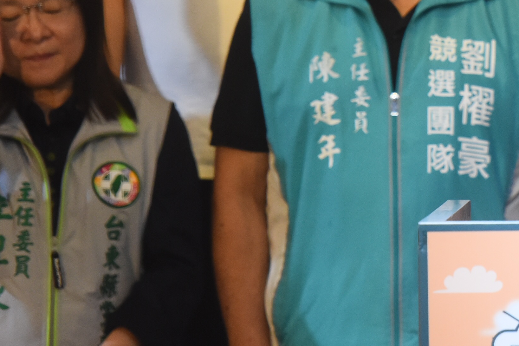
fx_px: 6357
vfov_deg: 3.1
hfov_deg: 4.7
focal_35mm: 441
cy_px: -26
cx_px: 704
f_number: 2.8
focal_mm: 160
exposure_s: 1/160
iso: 2500
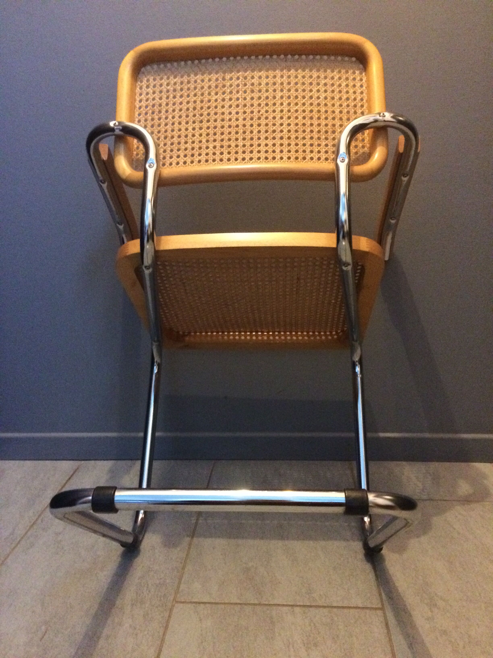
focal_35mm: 29
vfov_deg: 61.7
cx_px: 246
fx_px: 551
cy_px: 329
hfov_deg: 48.2
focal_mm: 4.15
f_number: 2.2
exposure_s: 1/17
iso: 500
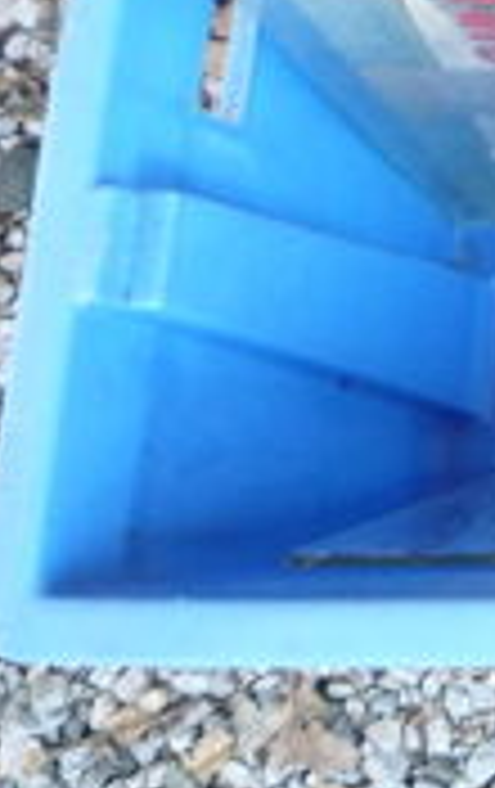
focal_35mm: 87
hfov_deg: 12.9
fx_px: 1870
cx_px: 1030
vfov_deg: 22.8
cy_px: -14
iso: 320
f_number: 3.3
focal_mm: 5.2
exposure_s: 1/30
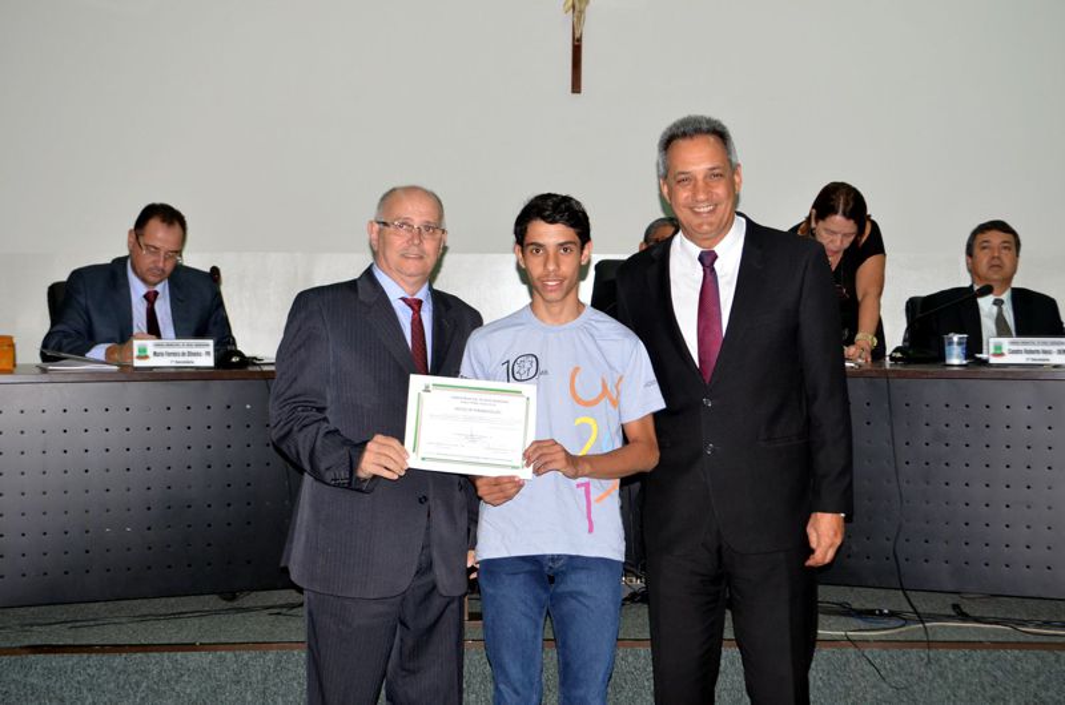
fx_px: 1550
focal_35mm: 52
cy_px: 352
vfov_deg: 25.6
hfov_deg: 37.9
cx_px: 532
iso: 640
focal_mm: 35
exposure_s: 1/60
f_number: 5
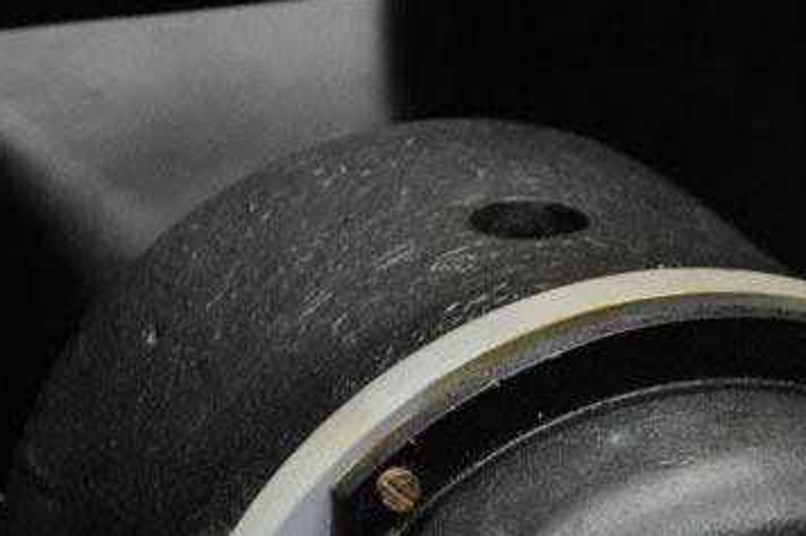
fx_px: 8056
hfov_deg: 5.6
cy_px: 868
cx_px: 1367
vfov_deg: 3.8
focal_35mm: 360
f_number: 5
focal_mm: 100
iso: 3200
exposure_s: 1/100
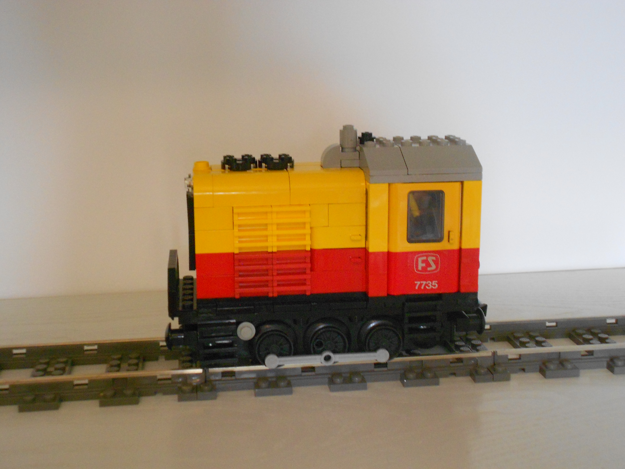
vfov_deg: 29.7
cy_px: 234
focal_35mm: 49
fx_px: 885
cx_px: 312
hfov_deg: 38.9
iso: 400
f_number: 4.5
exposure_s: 1/20
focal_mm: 8.8
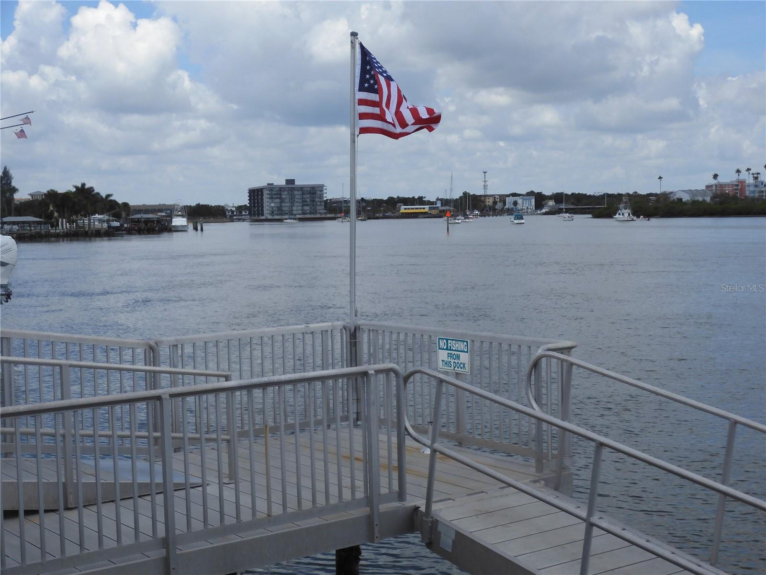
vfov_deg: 29.1
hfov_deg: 38.2
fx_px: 1106
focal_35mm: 50
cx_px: 383
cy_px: 288
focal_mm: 8.9
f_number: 4
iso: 100
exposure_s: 1/1000
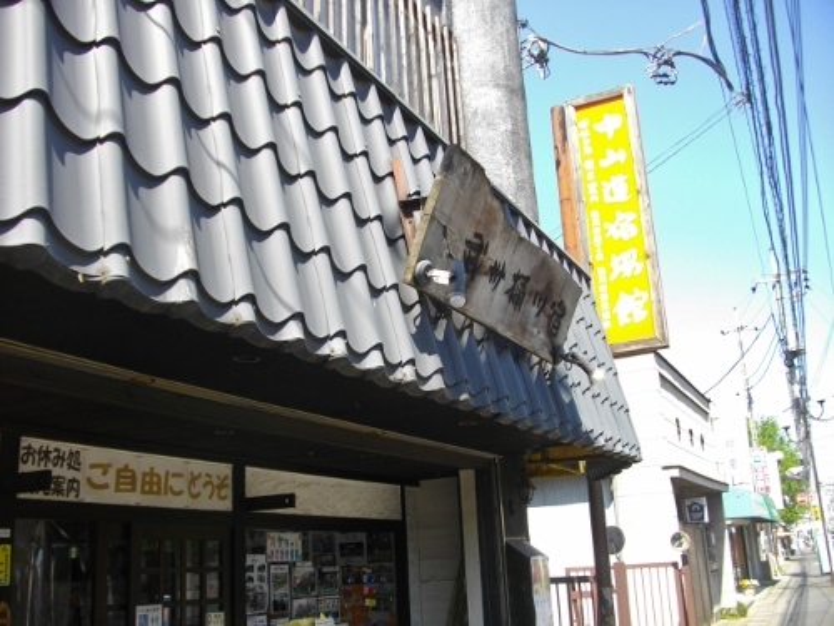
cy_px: 313
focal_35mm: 32
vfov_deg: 44.2
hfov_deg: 56.8
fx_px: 771
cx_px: 417
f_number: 2.9
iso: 100
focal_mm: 5.7
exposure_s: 1/400
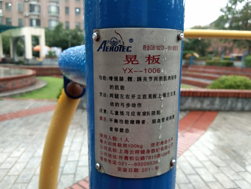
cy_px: 94
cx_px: 126
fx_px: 225
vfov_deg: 45.4
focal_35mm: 31
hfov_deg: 58.4
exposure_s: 1/33.3
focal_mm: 3.69
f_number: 2.2
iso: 200
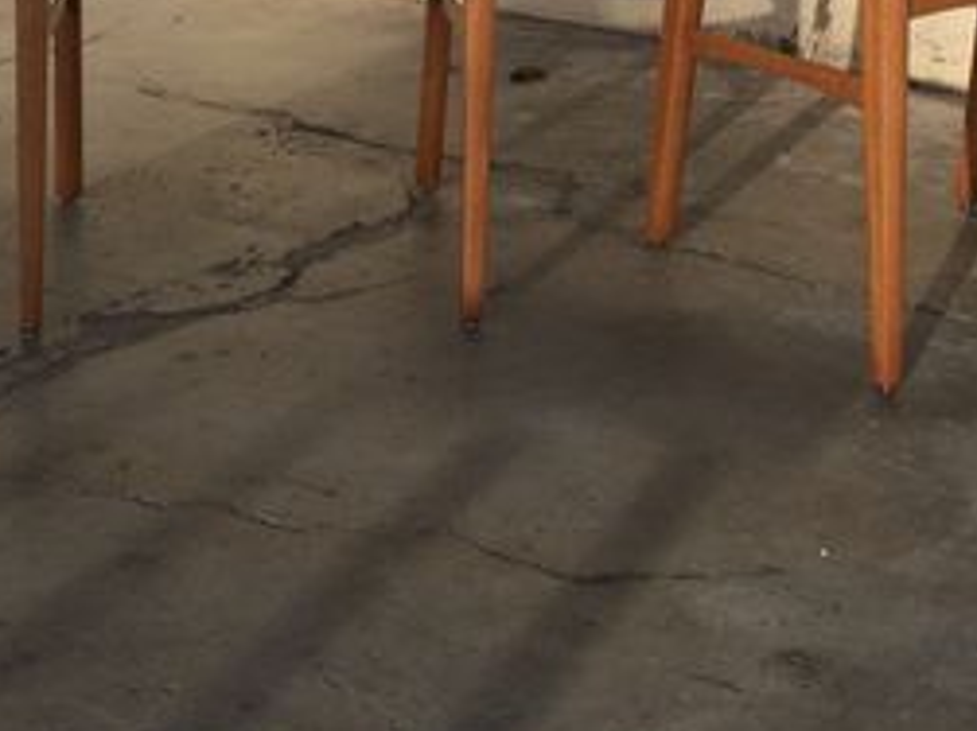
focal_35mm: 74
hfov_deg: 26.3
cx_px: 603
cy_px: -152
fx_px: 2088
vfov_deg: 18.8
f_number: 2.2
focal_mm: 4.15
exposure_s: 1/1244
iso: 32
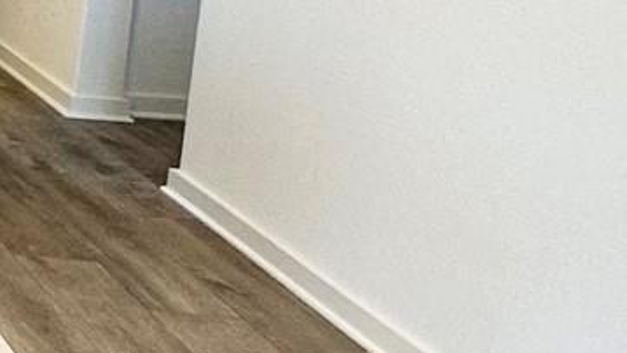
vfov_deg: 13.5
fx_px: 1447
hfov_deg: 15.5
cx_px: -812
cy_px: -84
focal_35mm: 87
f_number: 2.2
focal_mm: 2.22
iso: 80
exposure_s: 1/120
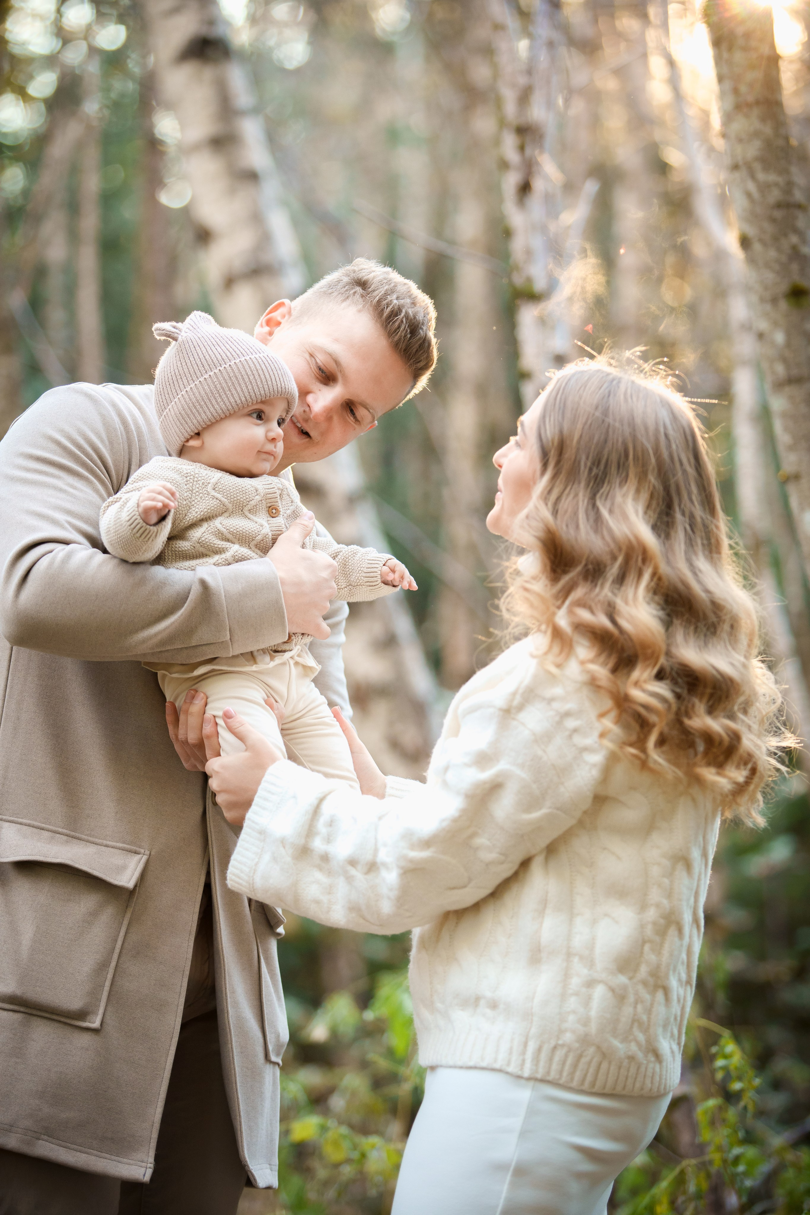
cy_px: 608
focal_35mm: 125
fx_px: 4218
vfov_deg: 16.4
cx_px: 405
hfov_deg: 11.0
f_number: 2.8
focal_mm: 125
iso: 800
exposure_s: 1/250
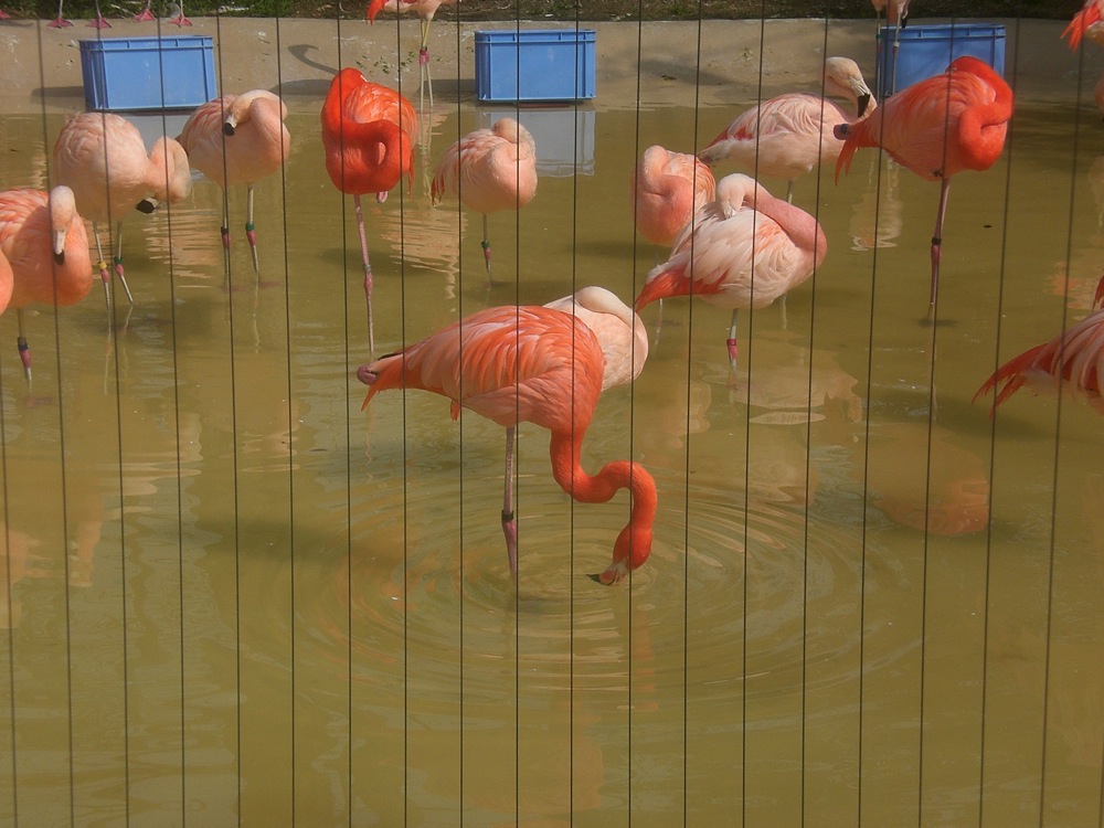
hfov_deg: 22.5
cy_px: 414
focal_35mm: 87
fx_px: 2775
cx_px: 552
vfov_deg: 17.0
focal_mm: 14.49
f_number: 7.1
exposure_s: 1/320
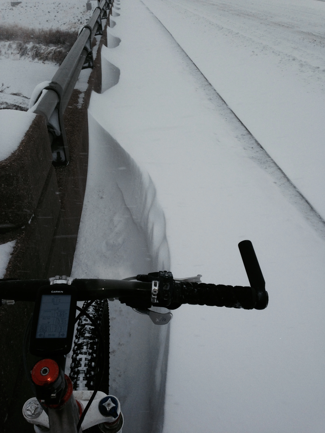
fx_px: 413
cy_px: 216
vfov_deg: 55.4
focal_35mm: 33
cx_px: 162
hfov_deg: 42.9
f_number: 2.4
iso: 50
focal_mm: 4.12
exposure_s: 1/287
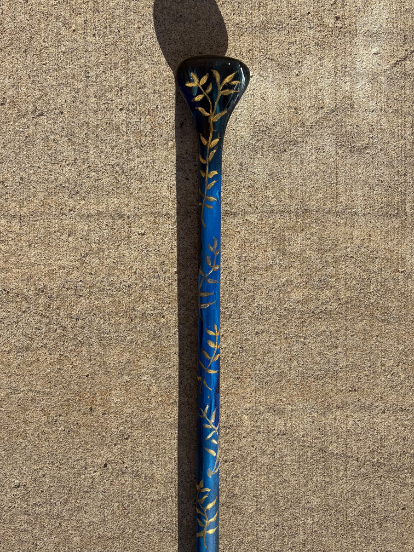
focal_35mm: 26
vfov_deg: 67.3
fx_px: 415
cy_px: 276
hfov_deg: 53.1
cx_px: 207
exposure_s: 1/3125
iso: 50
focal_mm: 5.96
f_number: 1.6
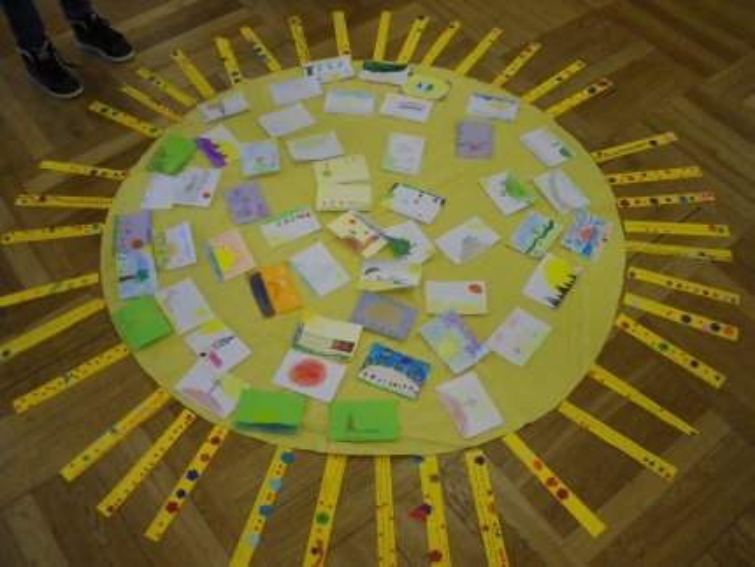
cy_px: 284
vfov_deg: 39.7
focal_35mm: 36
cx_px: 378
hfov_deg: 51.3
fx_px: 786
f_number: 3.5
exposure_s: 1/50
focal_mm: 6.3
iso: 200
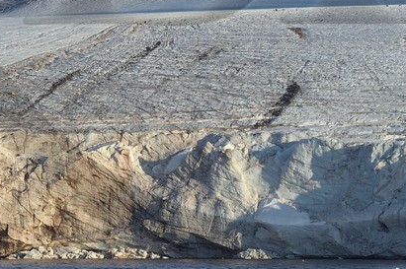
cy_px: -136
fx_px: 7232
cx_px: 302
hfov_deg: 3.2
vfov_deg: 2.1
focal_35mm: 642
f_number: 13
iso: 200
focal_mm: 165
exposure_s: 1/250
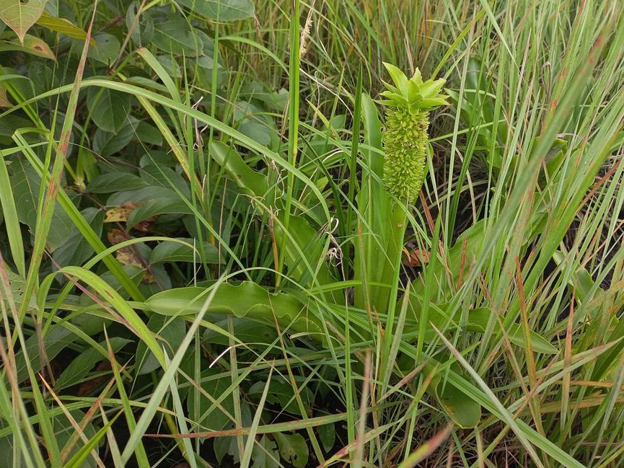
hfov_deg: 57.7
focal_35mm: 31
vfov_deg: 45.3
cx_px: 383
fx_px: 559
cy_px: 200
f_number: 1.8
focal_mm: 4.6
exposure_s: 1/100
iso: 32
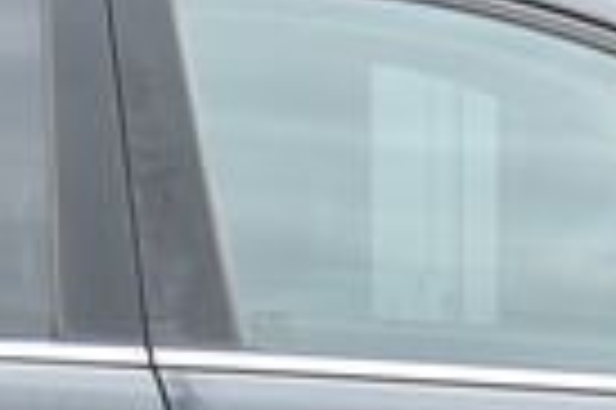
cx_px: 310
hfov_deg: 7.2
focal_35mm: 285
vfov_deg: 4.8
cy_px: 662
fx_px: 4871
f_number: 4
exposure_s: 1/60
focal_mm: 38
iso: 500
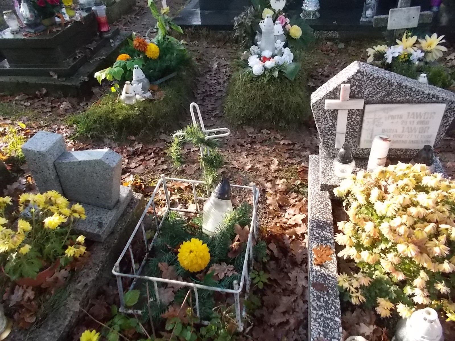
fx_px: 342
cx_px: 228
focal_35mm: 26
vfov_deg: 53.1
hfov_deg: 67.3
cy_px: 170
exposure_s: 1/160
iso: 400
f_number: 8
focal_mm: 4.6
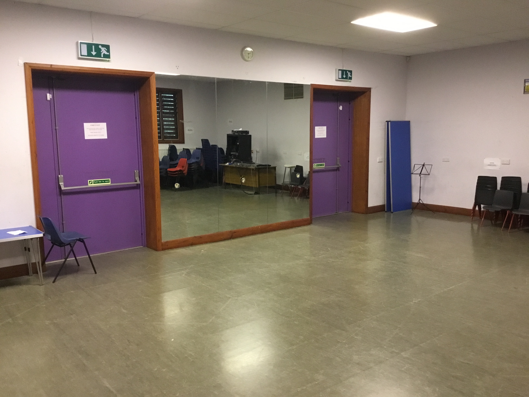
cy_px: 198
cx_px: 264
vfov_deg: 45.4
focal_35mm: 31
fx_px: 474
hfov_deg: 58.4
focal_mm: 3.3
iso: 250
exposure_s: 1/17
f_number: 2.4
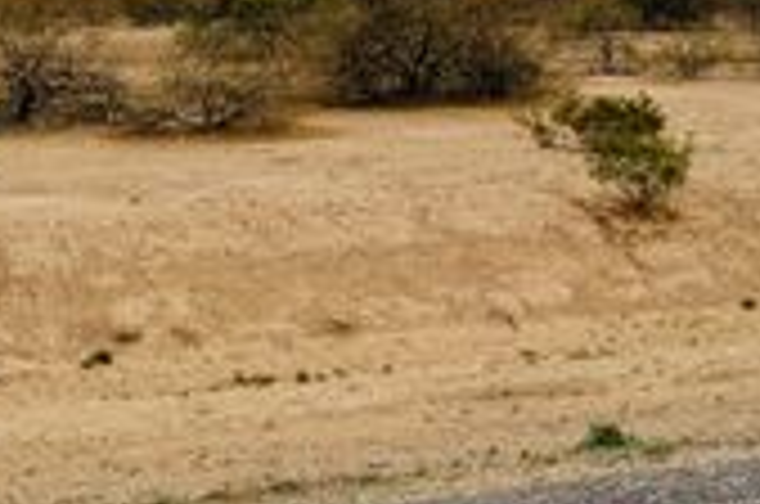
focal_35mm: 74
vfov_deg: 16.8
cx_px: 342
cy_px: -232
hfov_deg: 27.4
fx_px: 1559
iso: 80
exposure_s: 1/7092
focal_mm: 6.76
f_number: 1.78
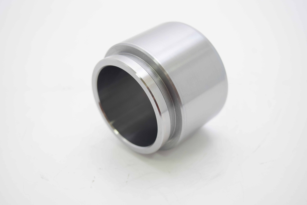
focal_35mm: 48
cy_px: 102
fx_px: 409
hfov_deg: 41.1
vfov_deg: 28.1
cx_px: 154
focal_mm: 32
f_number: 4.5
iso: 900
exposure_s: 1/60
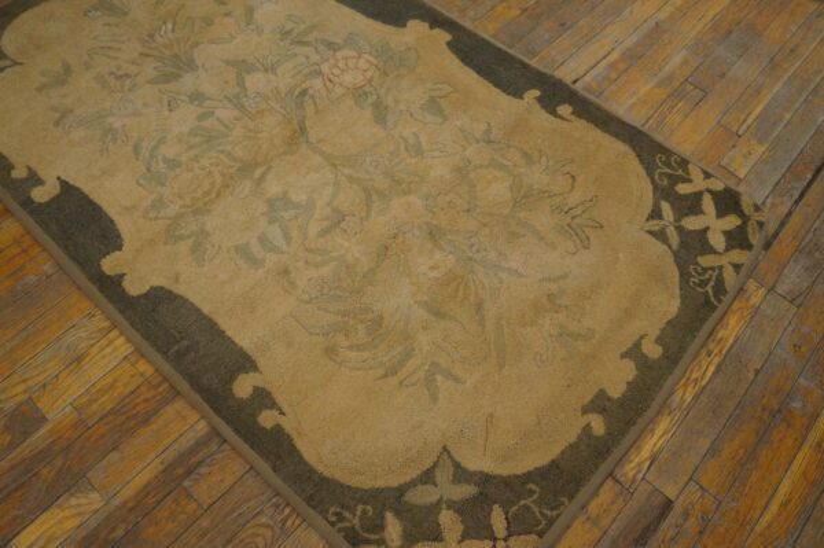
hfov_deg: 67.4
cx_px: 412
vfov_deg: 47.9
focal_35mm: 27
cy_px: 274
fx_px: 617
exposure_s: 1/160
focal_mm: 18
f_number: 4
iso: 1250
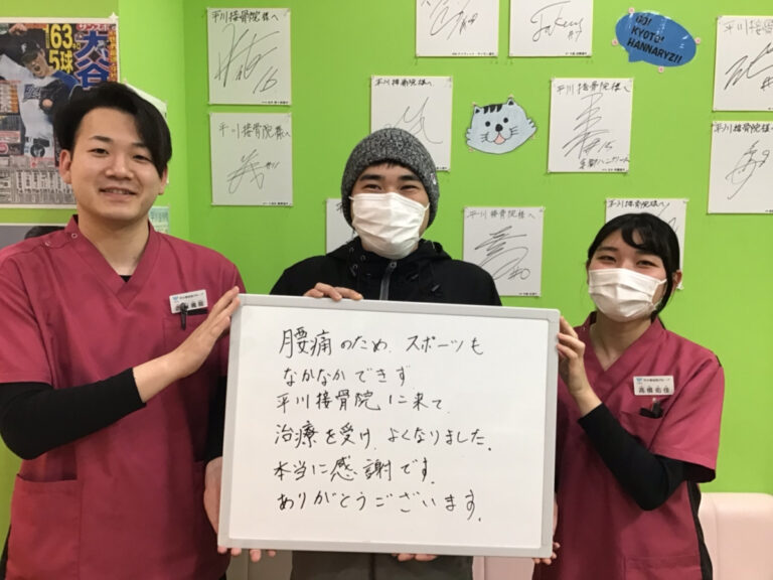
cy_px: 290
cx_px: 386
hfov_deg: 58.4
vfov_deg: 45.4
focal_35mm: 31
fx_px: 692
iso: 80
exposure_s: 1/30
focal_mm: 3.3
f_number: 2.4
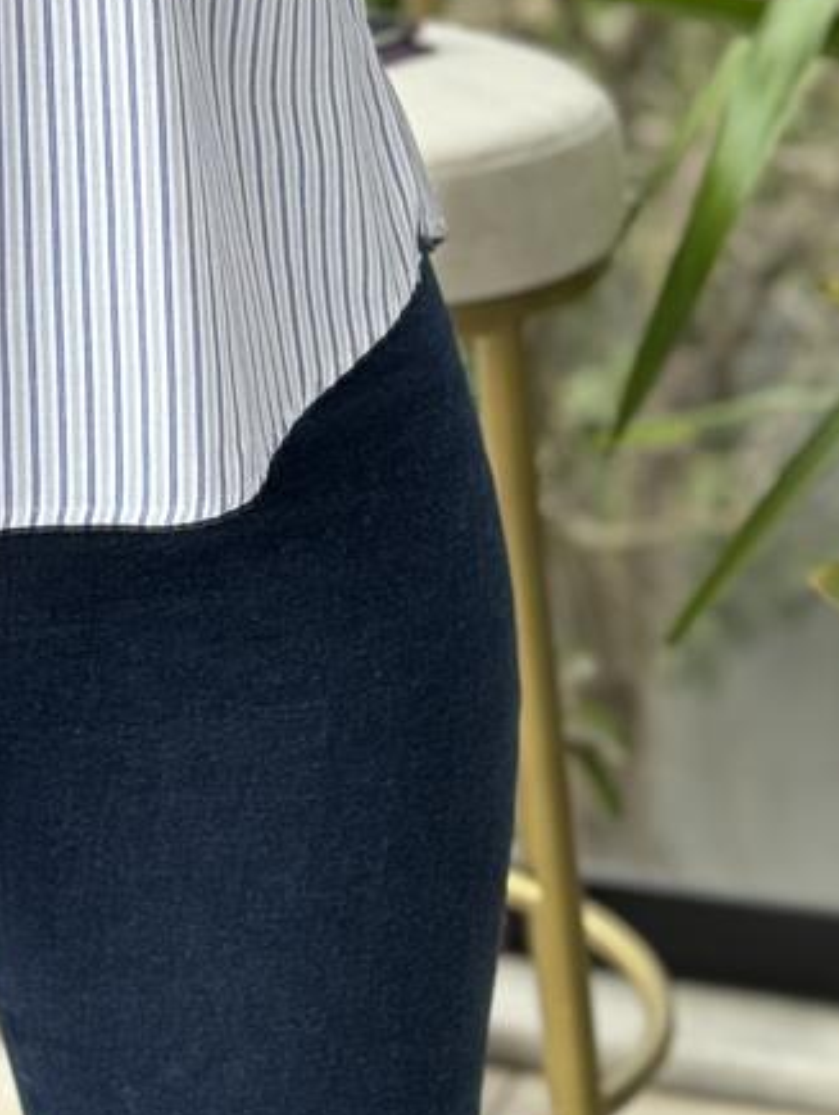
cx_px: -13
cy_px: -463
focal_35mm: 147
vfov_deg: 12.8
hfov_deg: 10.0
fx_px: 4744
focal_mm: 6.86
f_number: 1.78
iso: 80
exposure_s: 1/138
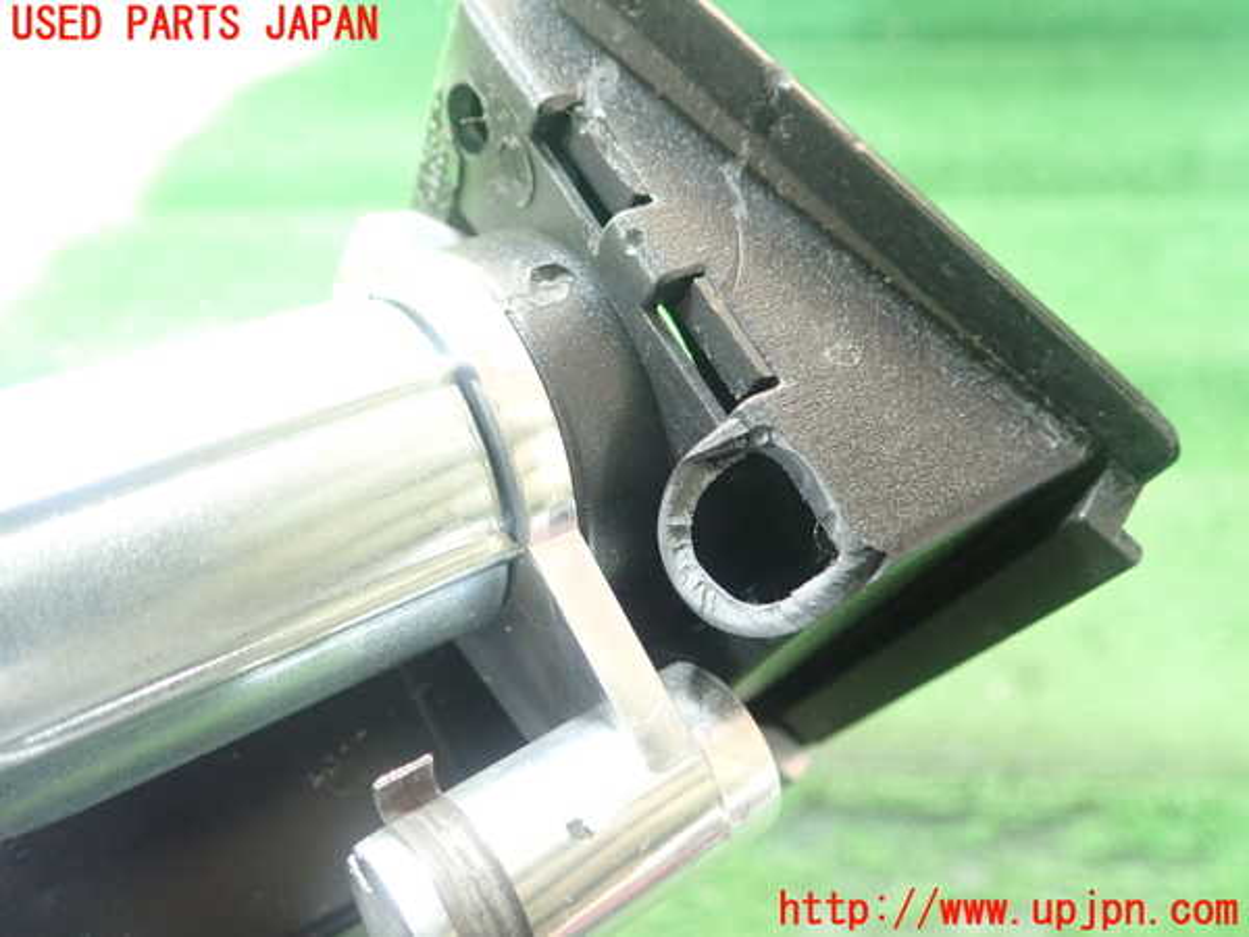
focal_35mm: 30
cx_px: 624
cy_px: 468
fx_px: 1082
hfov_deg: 60.0
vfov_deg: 46.8
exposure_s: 1/80
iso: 800
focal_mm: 5.5
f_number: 2.3
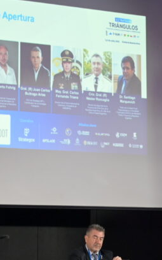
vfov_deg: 17.2
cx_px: 117
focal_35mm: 121
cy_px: 153
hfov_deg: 10.8
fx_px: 855
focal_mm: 63
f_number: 8
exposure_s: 1/125
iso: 8000
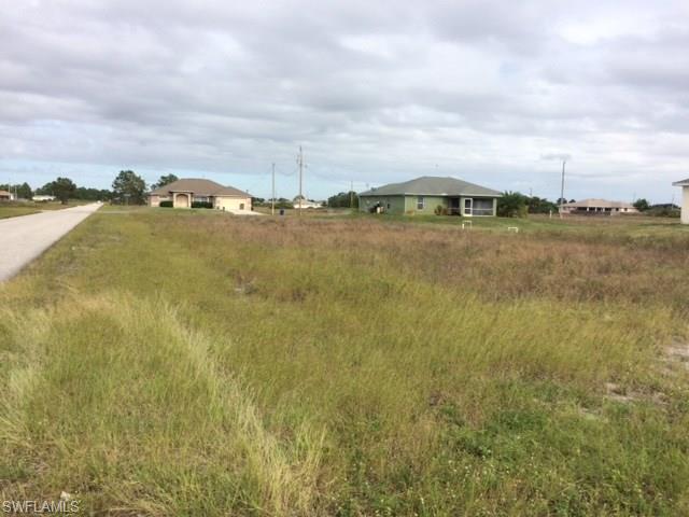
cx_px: 344
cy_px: 258
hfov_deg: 61.7
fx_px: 577
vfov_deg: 48.2
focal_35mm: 29
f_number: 2.2
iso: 32
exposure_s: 1/2053
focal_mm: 4.15
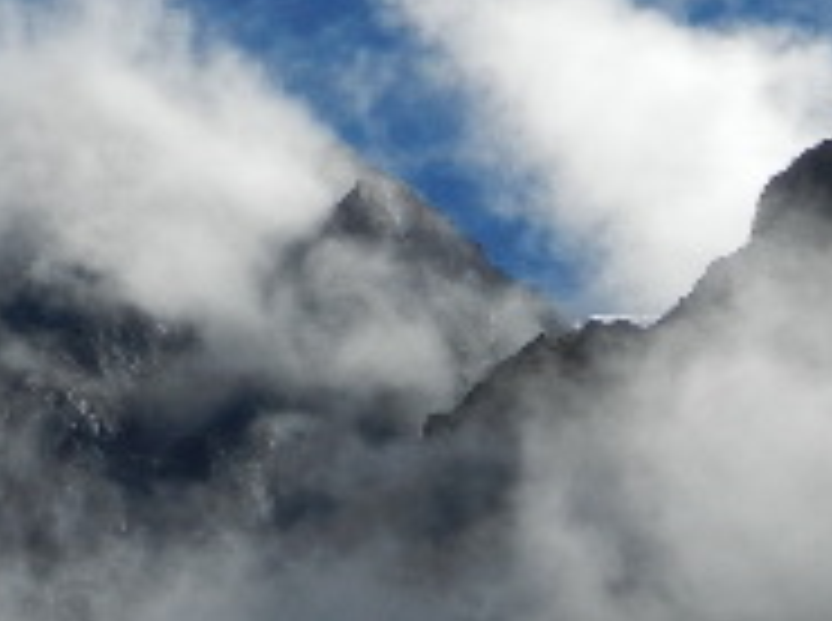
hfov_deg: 7.6
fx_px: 6237
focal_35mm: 260
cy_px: 189
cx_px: 742
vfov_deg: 5.7
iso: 160
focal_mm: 10.9
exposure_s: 1/1600
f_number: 4.5
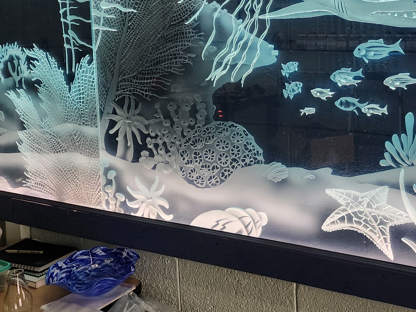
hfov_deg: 36.1
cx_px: 301
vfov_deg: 27.2
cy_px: 39
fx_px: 625
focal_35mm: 52
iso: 640
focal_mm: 6.4
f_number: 1.8
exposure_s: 1/30
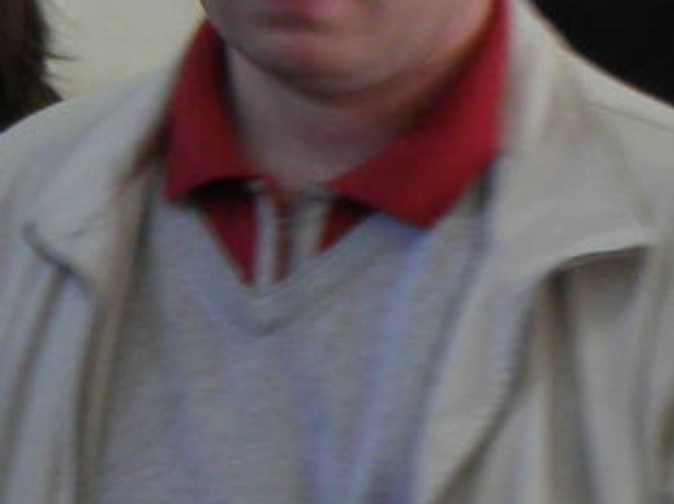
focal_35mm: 321
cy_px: -709
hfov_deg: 5.8
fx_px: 6243
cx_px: -1202
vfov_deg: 4.5
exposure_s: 1/20
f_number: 3.5
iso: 125
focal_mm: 8.87
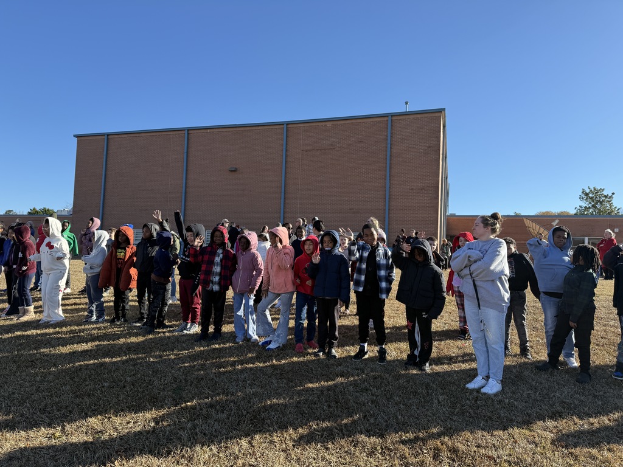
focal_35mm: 24
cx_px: 312
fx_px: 432
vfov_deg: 56.8
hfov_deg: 71.6
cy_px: 234
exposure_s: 1/2053
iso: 80
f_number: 1.78
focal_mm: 6.76
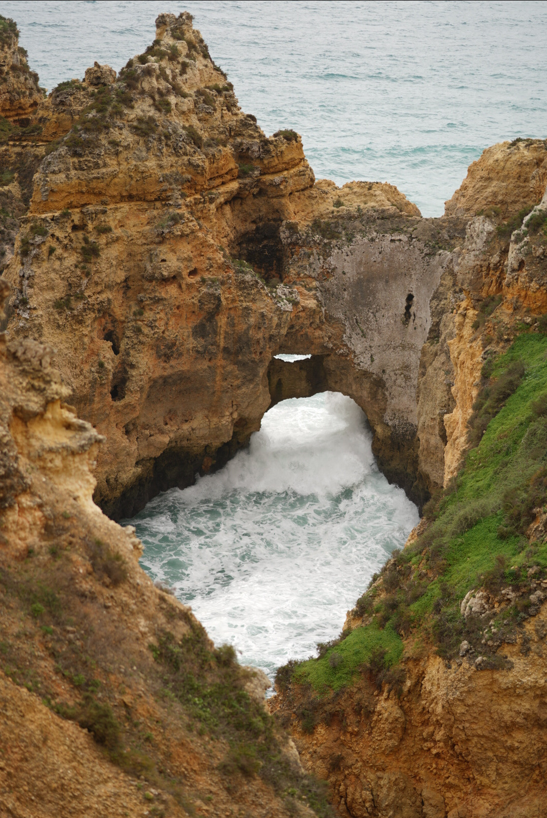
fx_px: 1934
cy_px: 409
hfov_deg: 16.1
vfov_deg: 23.9
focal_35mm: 85
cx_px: 274
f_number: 1.6
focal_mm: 85
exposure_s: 1/1600
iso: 50
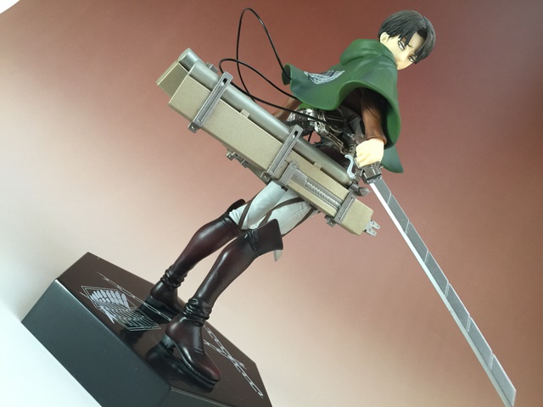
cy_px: 204
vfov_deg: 48.2
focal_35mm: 29
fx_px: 455
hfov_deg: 61.7
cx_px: 272
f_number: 2.2
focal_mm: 4.15
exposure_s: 1/17
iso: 80
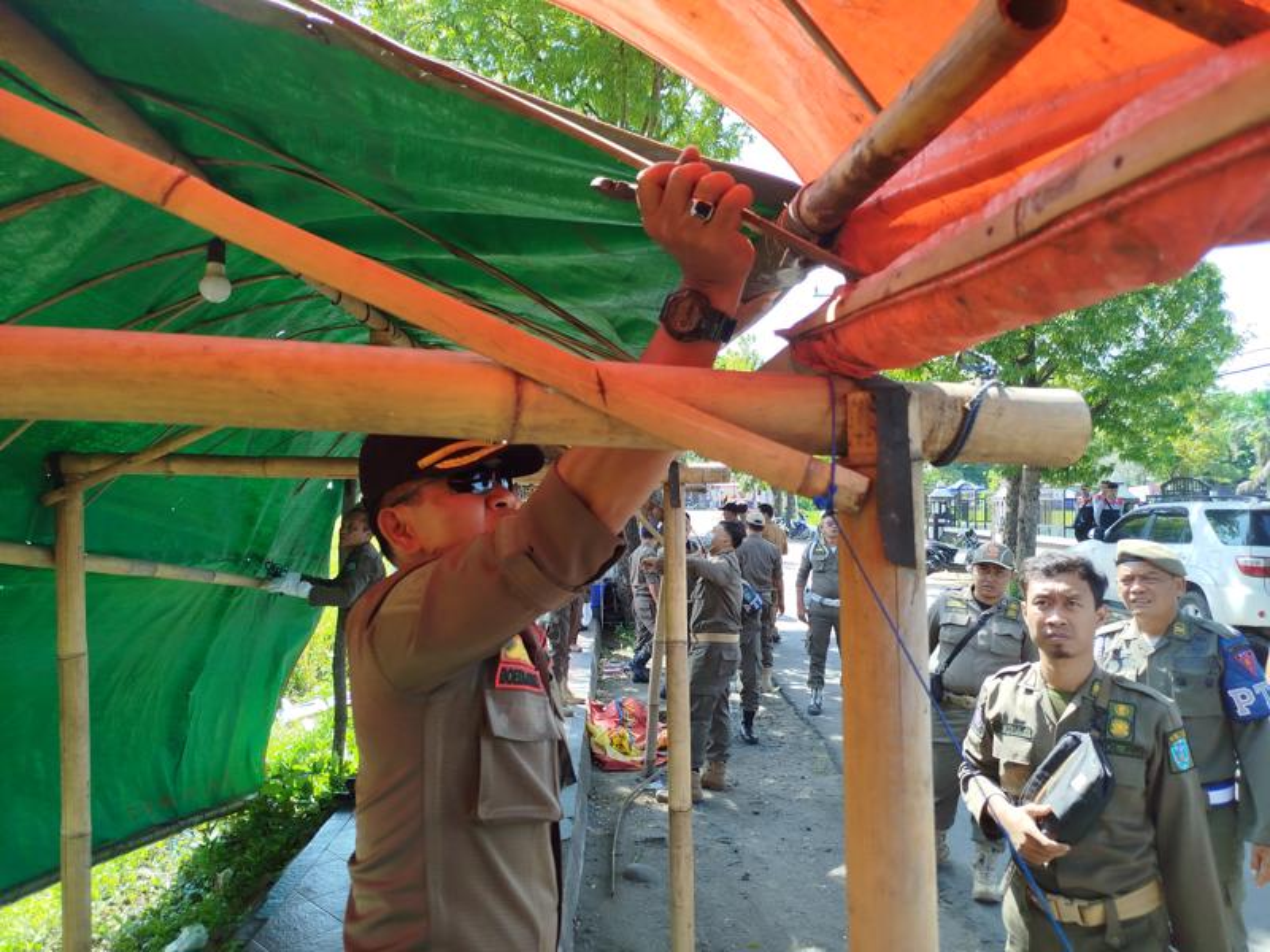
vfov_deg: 56.8
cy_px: 476
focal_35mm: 24
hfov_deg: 71.6
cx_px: 635
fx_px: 881
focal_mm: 5.31
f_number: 1.7
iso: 50
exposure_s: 1/147
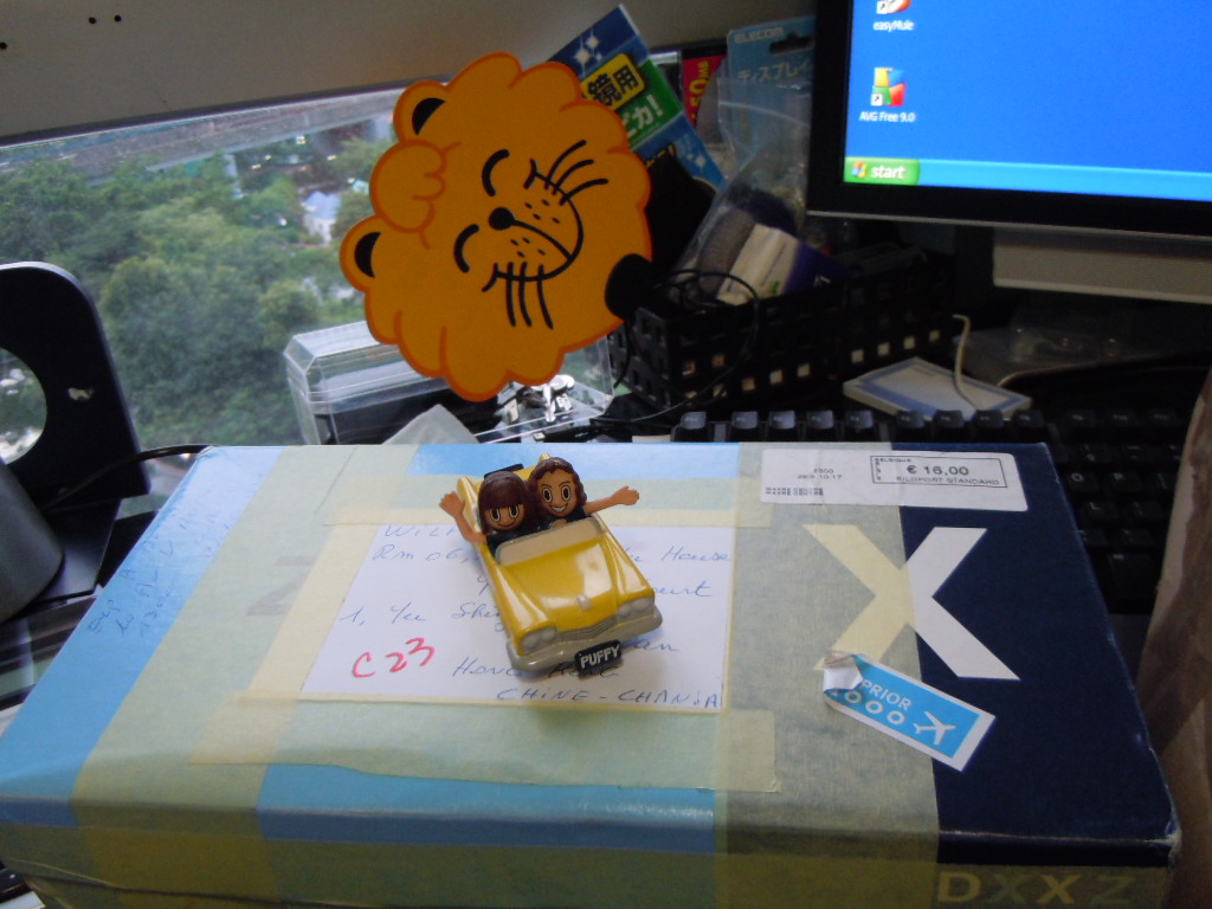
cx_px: 606
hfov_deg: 60.0
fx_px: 1050
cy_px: 454
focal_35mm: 30
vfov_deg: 46.8
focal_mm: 5.4
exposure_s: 1/25
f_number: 3.5
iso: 400
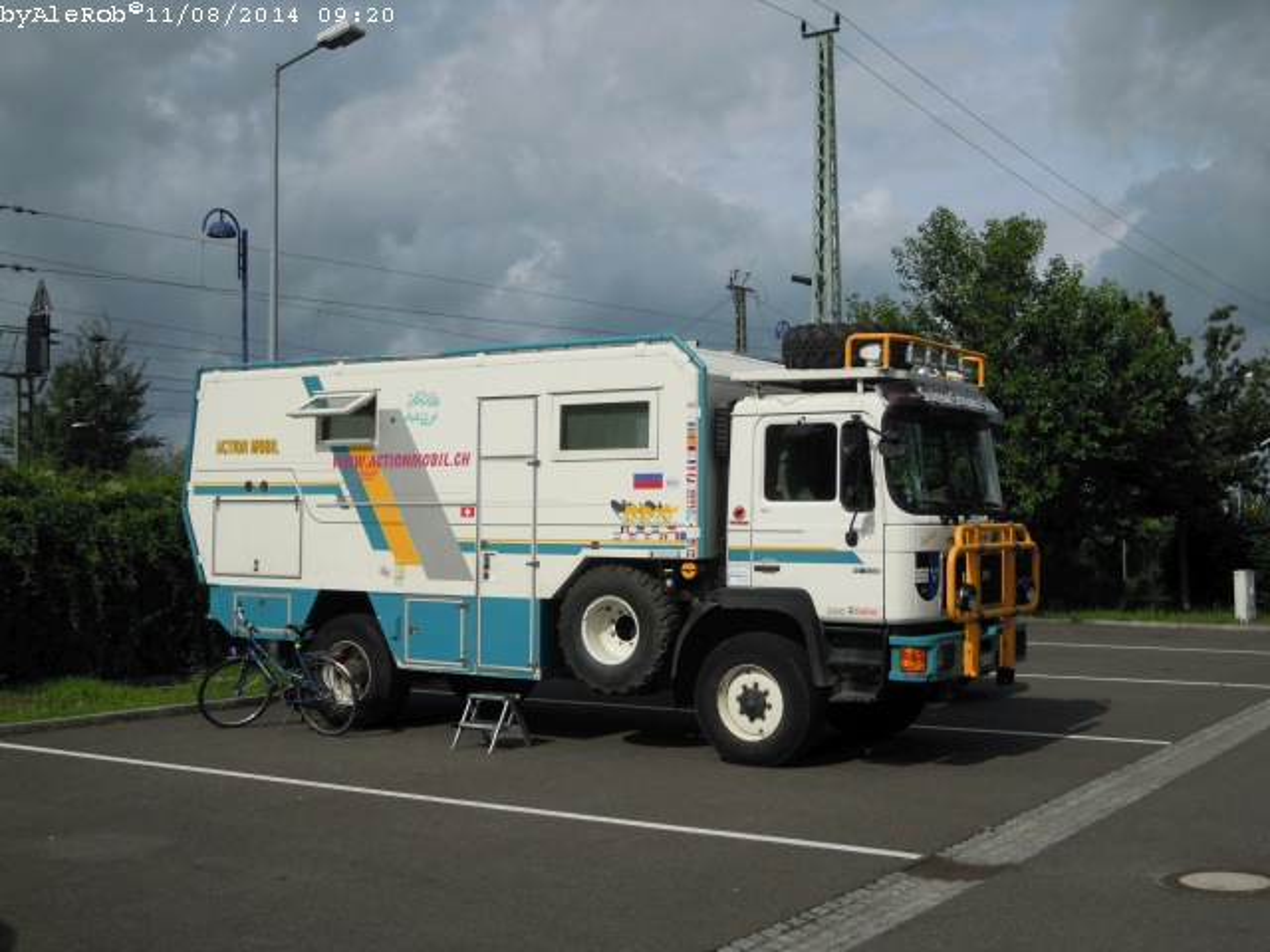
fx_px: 1504
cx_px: 635
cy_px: 476
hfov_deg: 45.8
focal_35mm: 41
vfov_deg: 35.1
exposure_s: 1/640
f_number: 6.4
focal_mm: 7.3
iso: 100
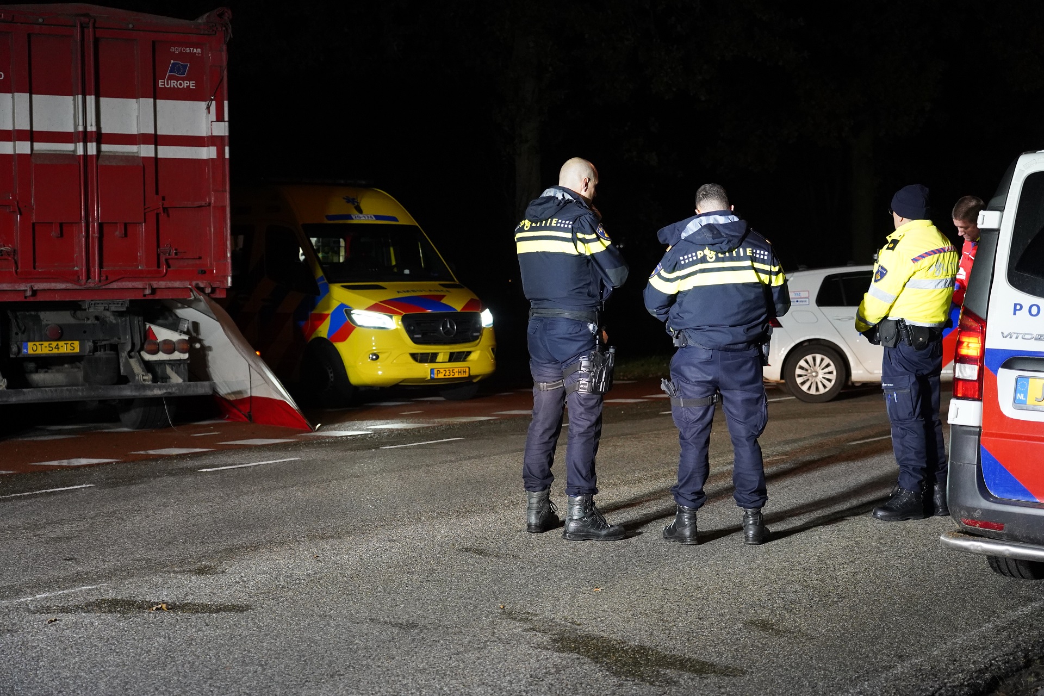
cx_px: 522
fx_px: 1769
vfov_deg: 22.3
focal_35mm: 61
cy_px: 348
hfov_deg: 32.9
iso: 5000
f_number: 4
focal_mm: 61
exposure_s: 1/160
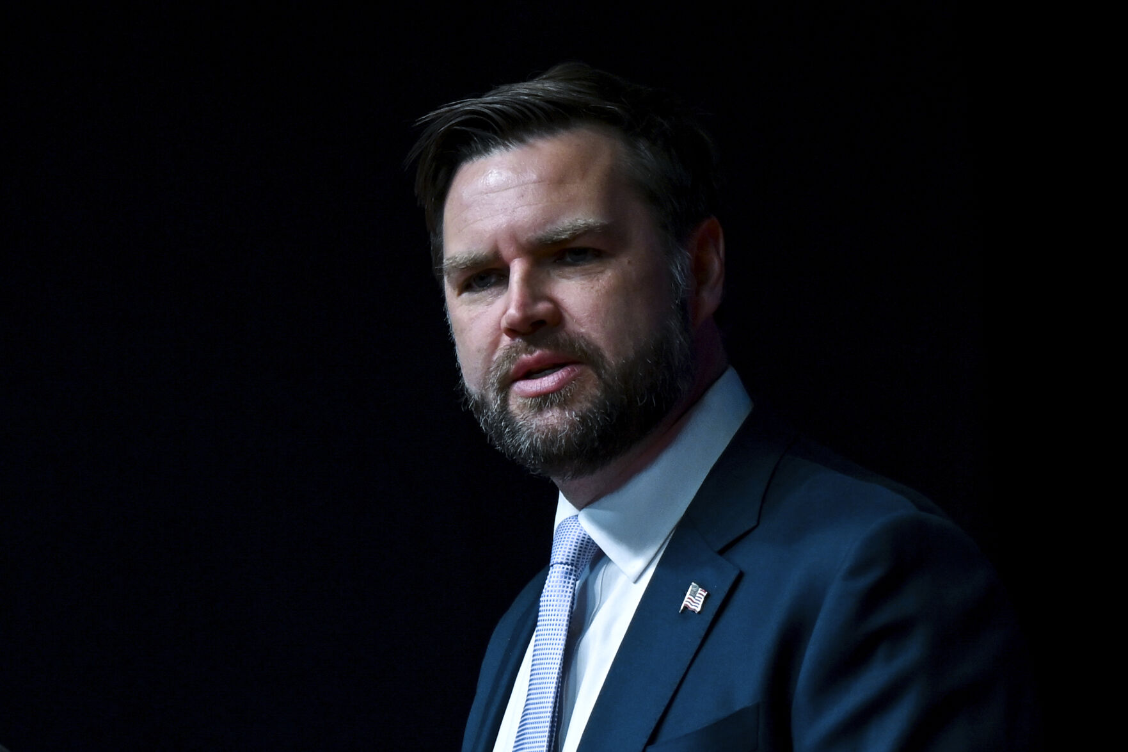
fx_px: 6266
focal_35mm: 200
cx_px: 564
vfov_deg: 6.9
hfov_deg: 10.3
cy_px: 376
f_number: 2.8
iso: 640
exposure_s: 1/250
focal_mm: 200
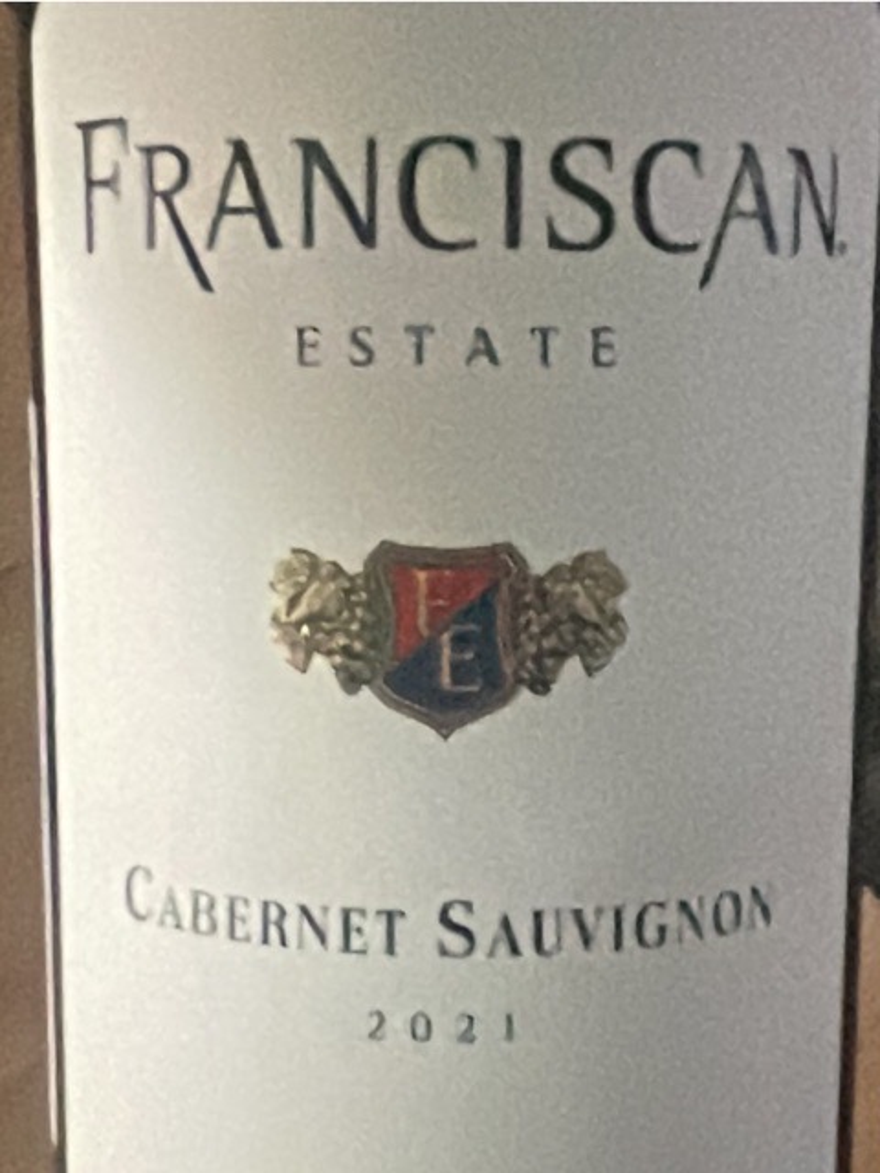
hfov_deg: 46.8
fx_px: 1017
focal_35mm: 30
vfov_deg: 60.0
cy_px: 586
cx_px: 440
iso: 1600
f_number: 2.4
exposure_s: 1/40
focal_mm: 1.54
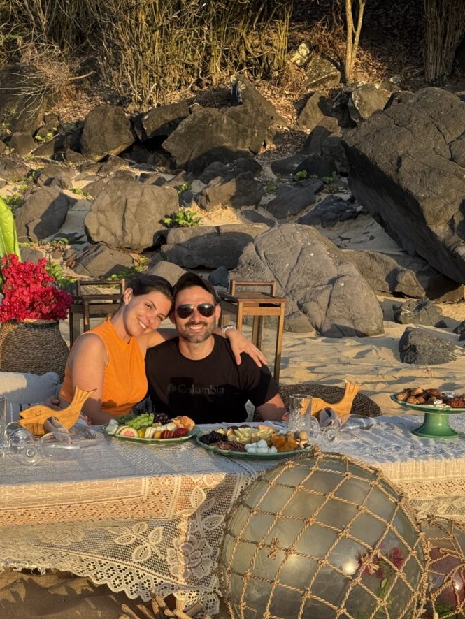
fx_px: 1164
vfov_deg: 29.8
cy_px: 311
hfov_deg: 22.6
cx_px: 181
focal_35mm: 65
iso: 64
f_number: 1.78
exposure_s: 1/1076
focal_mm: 6.76
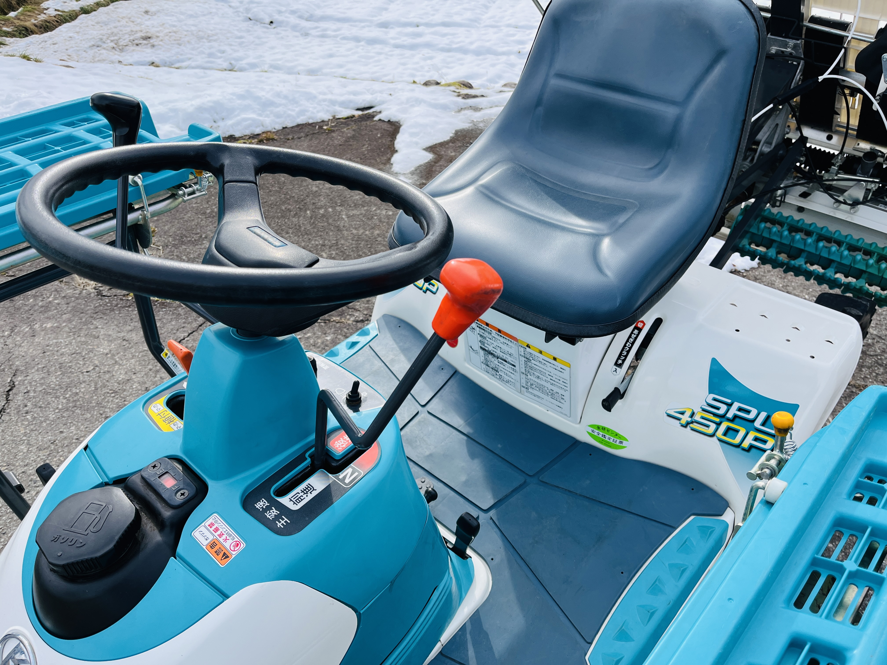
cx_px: 444
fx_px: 666
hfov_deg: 67.3
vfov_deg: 53.1
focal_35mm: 26
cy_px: 332
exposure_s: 1/1422
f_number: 1.6
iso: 50
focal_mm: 5.1
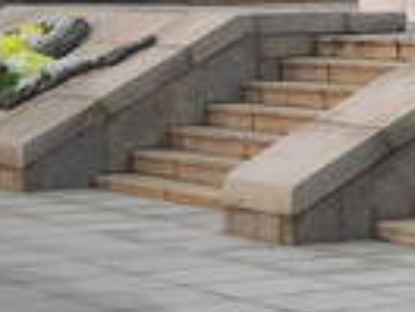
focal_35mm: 201
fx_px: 2410
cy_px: -68
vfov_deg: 7.3
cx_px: 887
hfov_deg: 9.1
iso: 50
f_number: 3.2
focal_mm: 6.3
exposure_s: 1/133
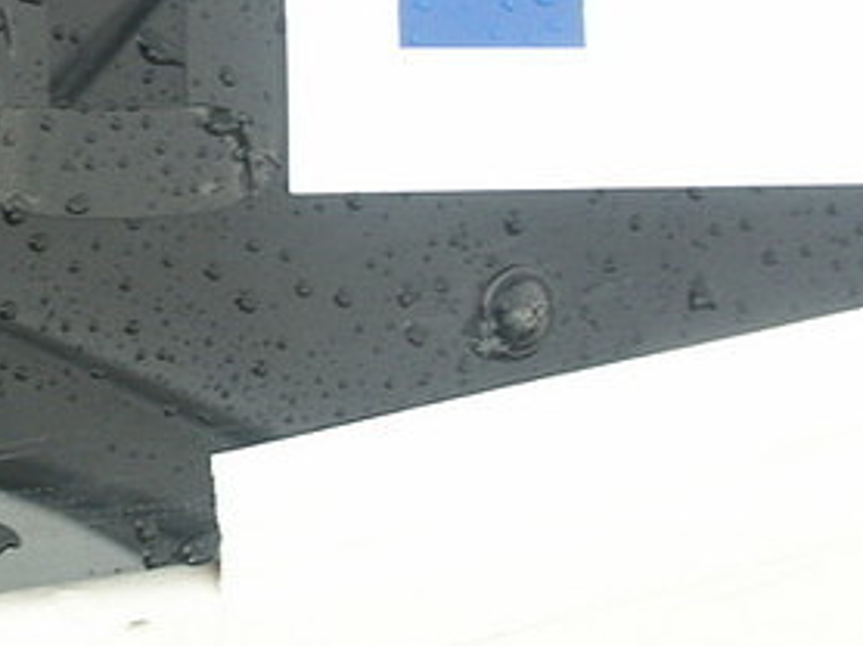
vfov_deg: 12.2
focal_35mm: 121
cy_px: 102
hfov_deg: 15.3
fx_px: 3014
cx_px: -357
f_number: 2.8
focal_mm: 10.84
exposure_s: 1/45
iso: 100
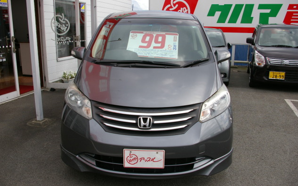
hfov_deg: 61.2
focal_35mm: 31
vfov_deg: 40.6
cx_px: 151
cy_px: 88
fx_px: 252
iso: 200
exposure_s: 1/250
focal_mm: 20
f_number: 8
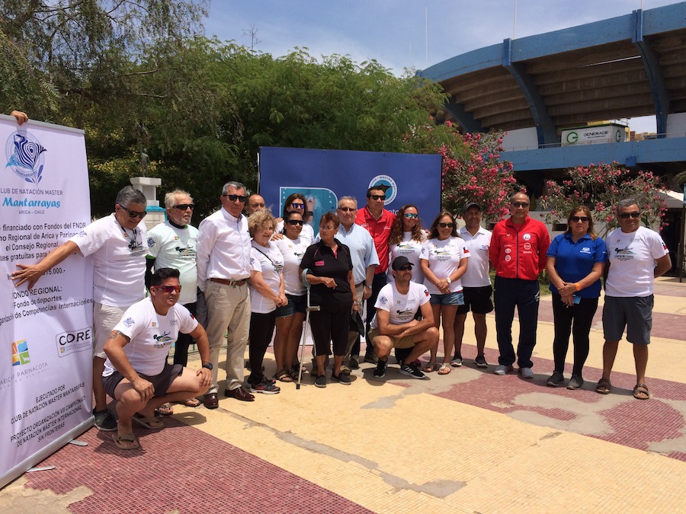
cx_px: 343
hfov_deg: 61.7
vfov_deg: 48.2
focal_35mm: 29
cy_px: 257
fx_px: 575
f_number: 2.2
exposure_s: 1/3425
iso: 32
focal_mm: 4.15
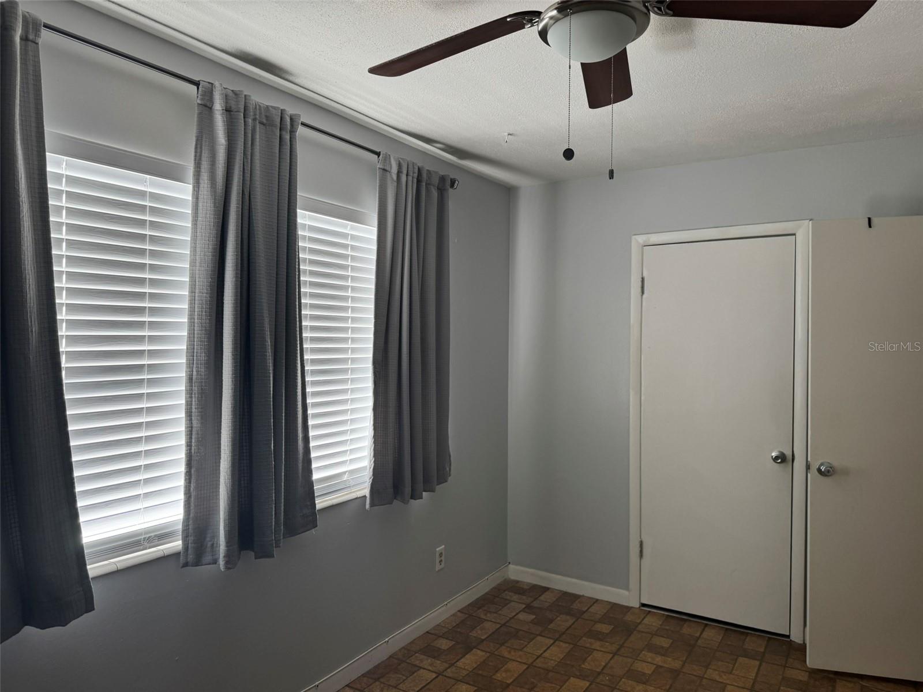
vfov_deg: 56.8
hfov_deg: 71.6
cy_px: 346
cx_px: 462
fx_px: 640
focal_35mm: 24
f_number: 1.78
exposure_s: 1/129
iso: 100
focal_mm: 6.76
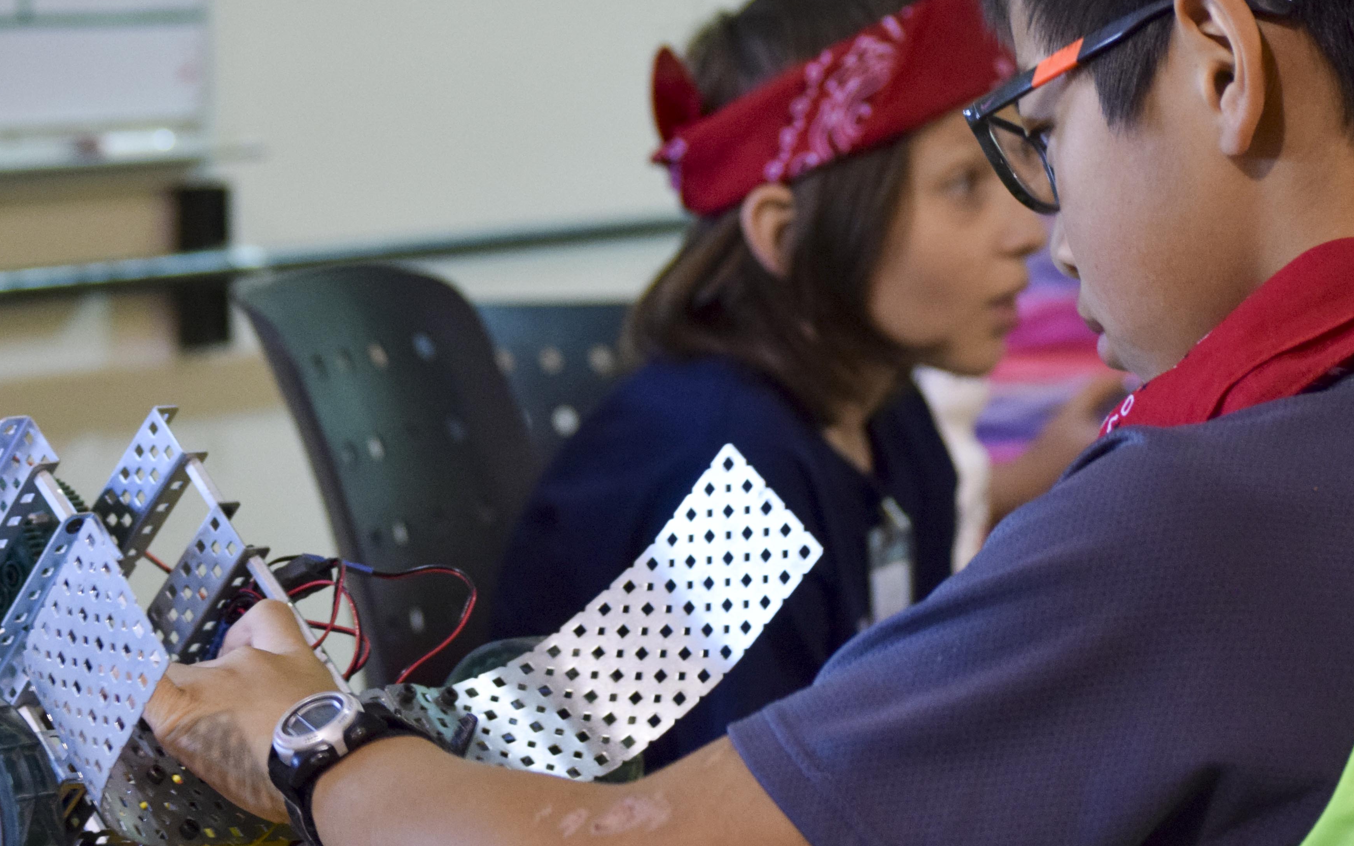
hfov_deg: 14.4
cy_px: 616
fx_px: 5346
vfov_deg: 9.0
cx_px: 317
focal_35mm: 145
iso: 1400
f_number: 4
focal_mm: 55
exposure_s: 1/60
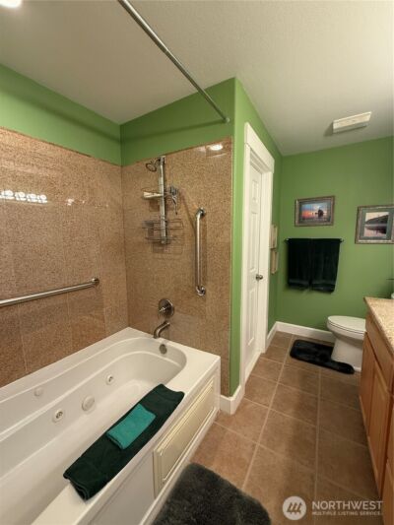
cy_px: 262
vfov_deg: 102.1
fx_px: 212
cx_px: 197
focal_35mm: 14
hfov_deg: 85.7
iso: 200
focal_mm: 2.22
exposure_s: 1/60
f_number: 2.2
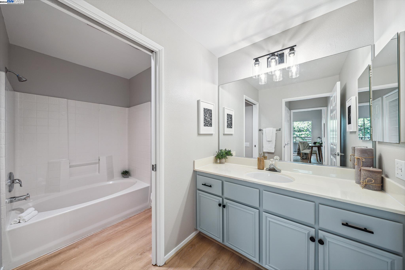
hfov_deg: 112.6
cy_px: 135
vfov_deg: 90.0
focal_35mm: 12
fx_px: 135
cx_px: 202
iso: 160
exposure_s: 1/3.33
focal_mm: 12
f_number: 9
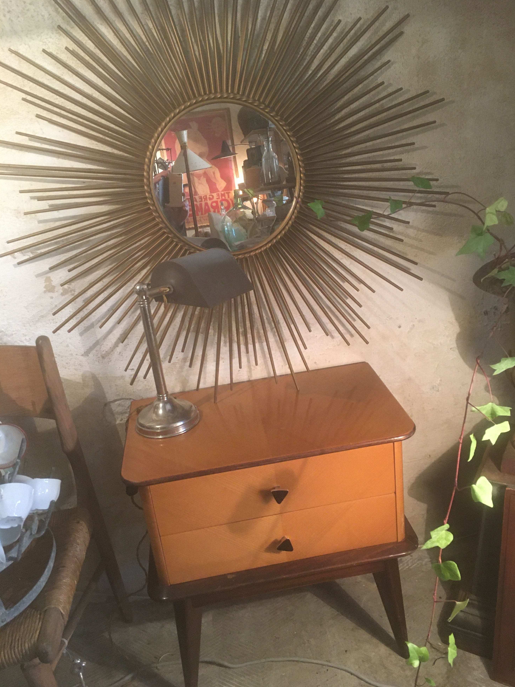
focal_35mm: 30
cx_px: 265
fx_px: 595
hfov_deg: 46.8
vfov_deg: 60.0
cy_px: 349
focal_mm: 4.15
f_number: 2.2
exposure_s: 1/33
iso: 200
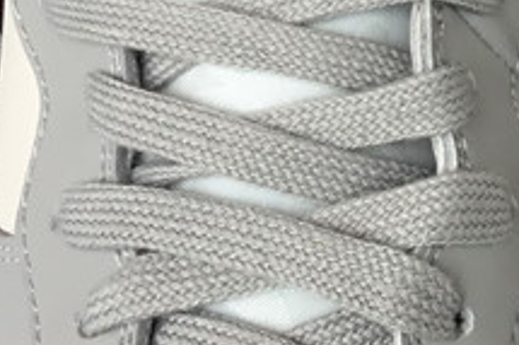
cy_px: -148
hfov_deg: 14.8
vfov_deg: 9.9
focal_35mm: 135
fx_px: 1945
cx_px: 567
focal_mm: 3.3
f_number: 2.4
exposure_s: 1/125
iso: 25
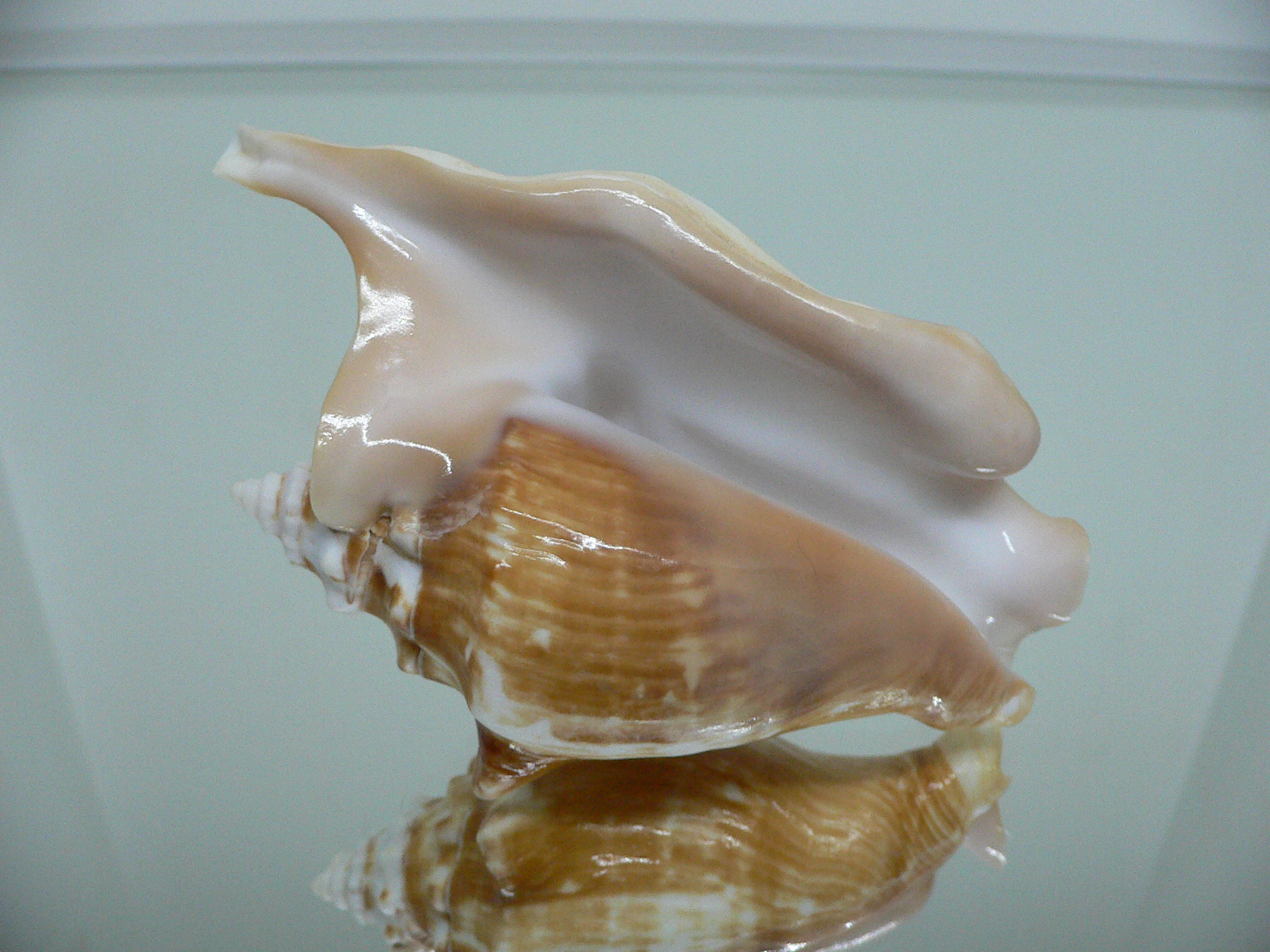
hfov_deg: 52.6
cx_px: 635
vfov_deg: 40.7
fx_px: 1284
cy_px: 476
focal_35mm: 35
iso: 200
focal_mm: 4.6
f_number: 2.8
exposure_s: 1/60
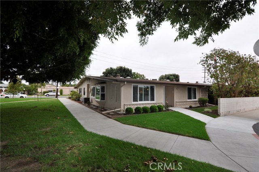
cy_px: 86
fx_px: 119
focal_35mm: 16
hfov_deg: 95.1
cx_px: 130
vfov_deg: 71.9
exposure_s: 1/200
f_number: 6.3
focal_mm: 11
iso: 200
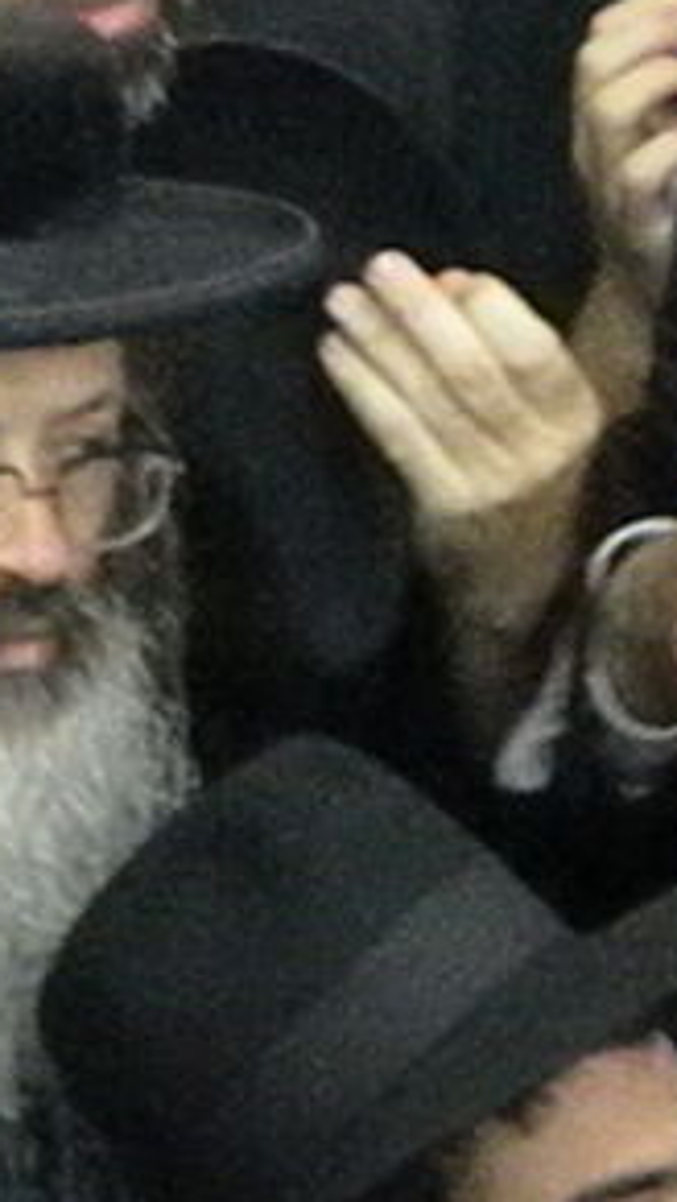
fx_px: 22339
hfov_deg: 1.7
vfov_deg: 3.1
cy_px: 512
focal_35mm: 701
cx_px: 211
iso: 3200
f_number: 5.2
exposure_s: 1/49.1
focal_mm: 33.1
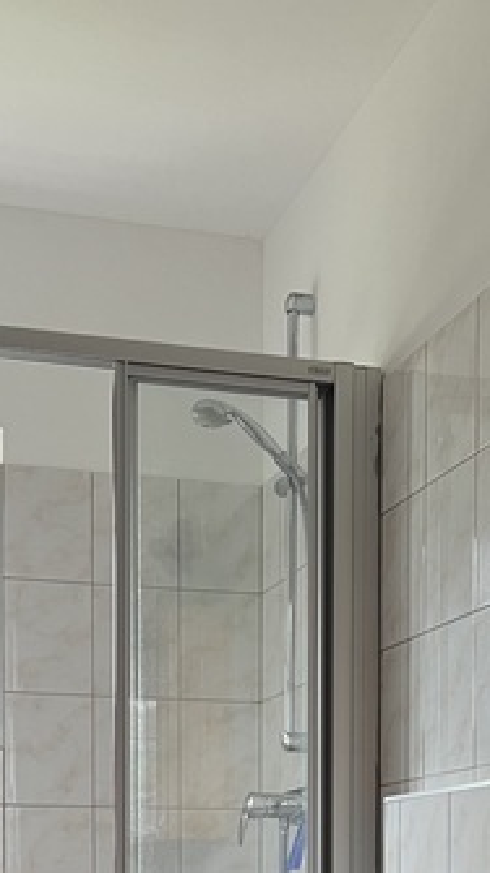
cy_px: 896
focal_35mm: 65
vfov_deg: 29.9
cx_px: 245
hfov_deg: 18.5
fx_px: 1504
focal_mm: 5.7
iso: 125
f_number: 1.5
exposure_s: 1/66
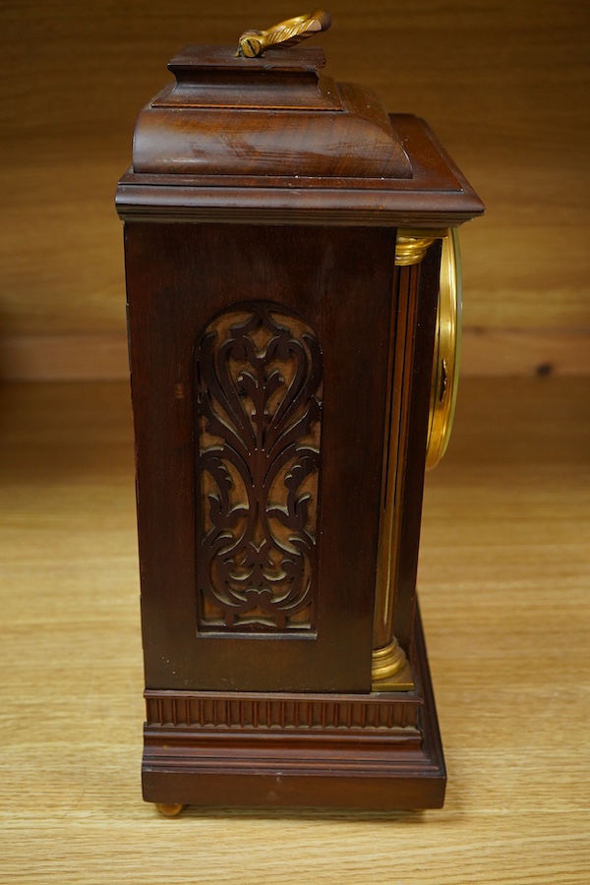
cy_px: 442
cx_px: 295
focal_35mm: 45
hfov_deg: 29.9
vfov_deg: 43.6
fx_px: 1106
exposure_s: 1/125
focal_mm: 30
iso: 1250
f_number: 7.1
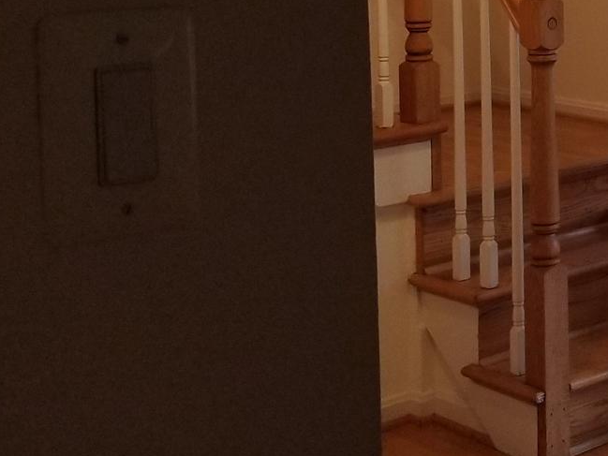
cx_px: 771
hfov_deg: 21.7
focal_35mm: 82
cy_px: 40
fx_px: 1441
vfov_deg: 17.7
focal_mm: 4.25
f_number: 1.7
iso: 160
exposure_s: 1/40
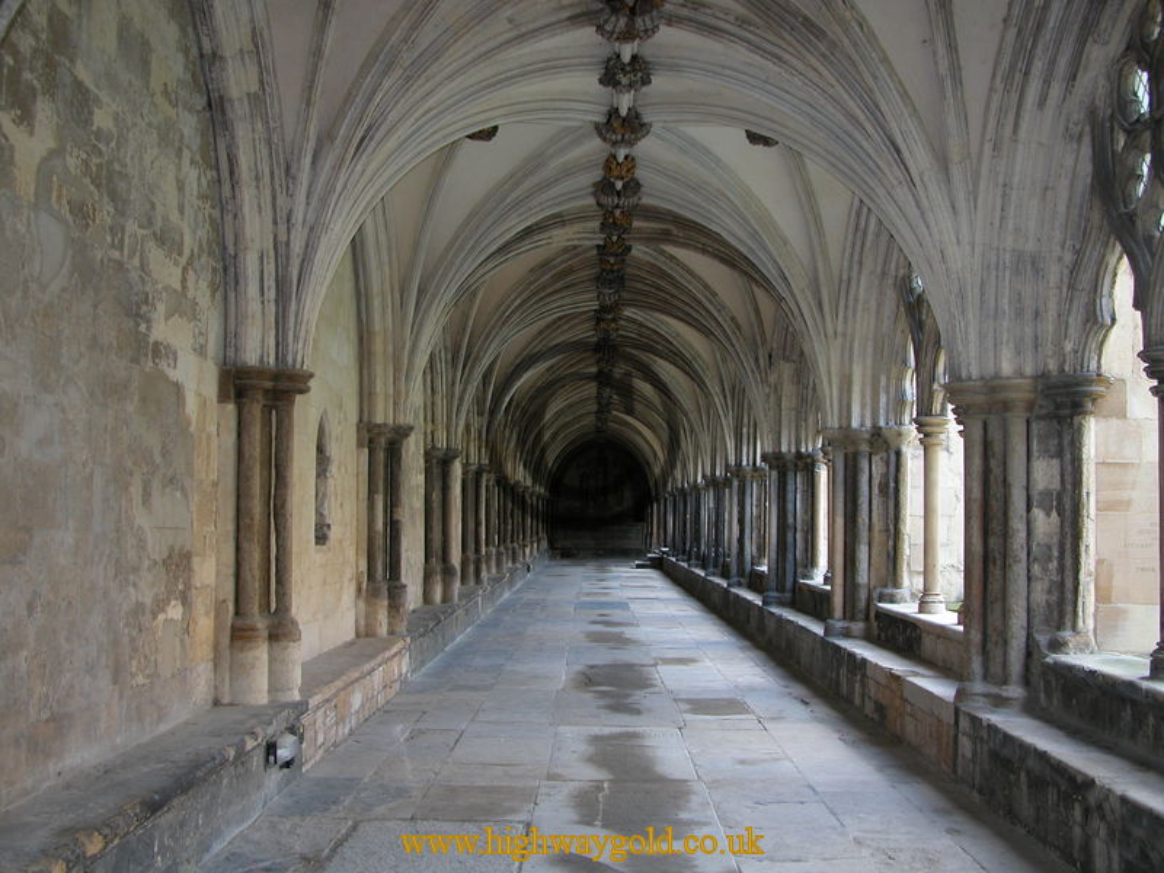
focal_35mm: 35
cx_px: 582
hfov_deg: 52.6
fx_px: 1177
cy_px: 436
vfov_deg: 40.7
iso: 100
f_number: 2.8
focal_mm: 8.9
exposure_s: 1/30
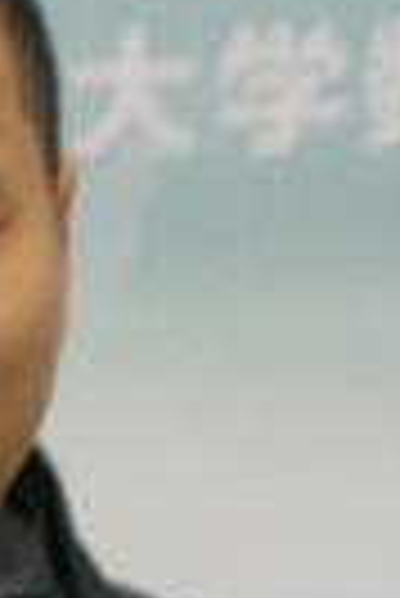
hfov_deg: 2.2
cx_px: -184
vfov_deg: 3.3
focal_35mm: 630
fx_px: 10472
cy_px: 580
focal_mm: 70
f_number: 5.6
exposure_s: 1/5
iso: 400
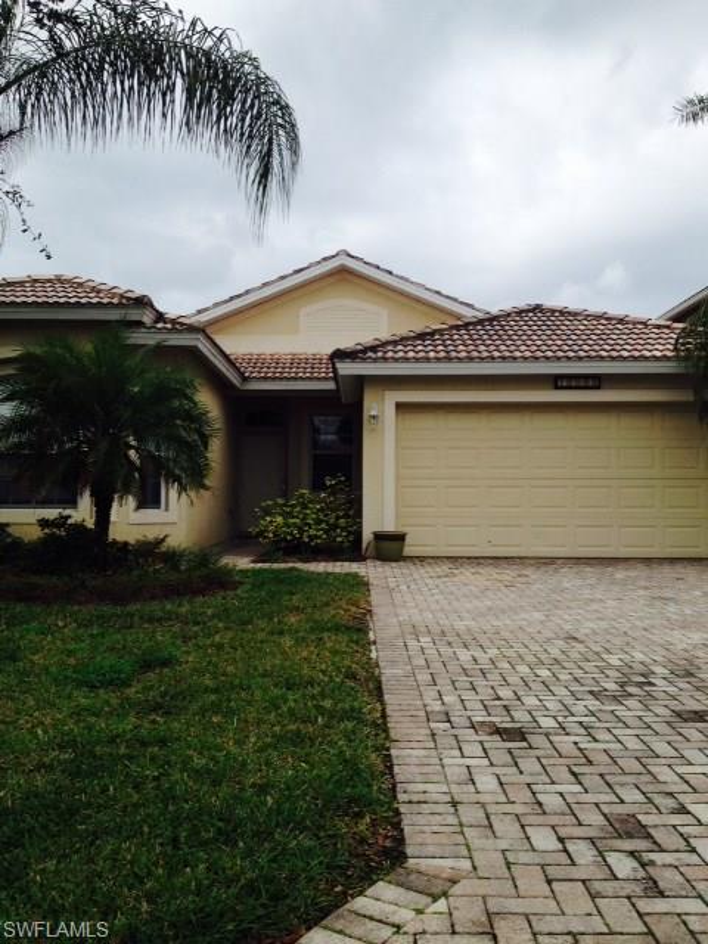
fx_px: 954
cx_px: 354
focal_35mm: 35
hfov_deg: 40.7
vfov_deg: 52.6
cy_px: 472
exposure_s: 1/1672
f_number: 2.4
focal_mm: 4.28
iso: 50
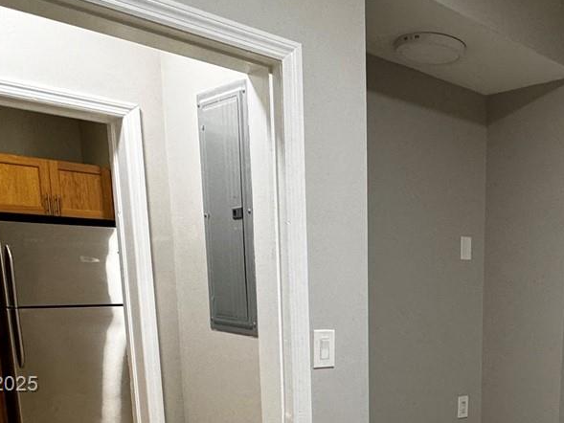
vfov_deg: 35.4
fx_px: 619
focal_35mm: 38
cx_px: 498
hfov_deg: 44.9
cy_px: 386
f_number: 2.2
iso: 200
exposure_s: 1/60
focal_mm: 2.22
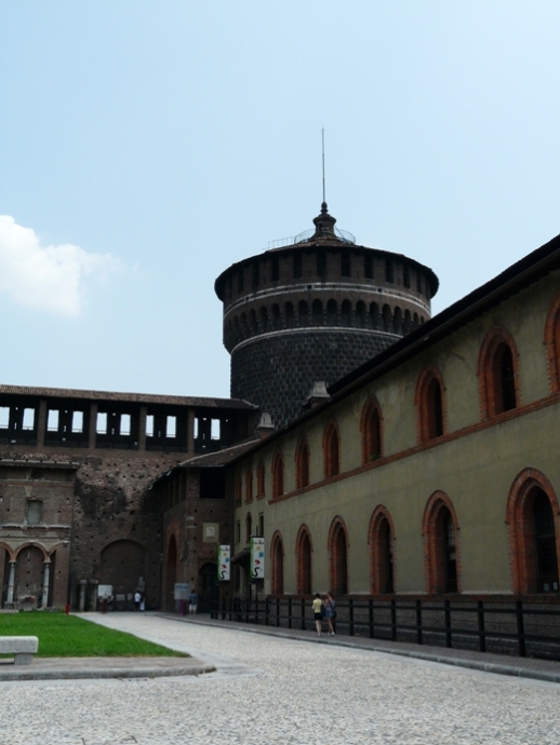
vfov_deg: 47.8
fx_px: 841
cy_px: 372
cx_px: 280
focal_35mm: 39
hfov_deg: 36.8
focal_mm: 6.4
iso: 100
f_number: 5.6
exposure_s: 1/320
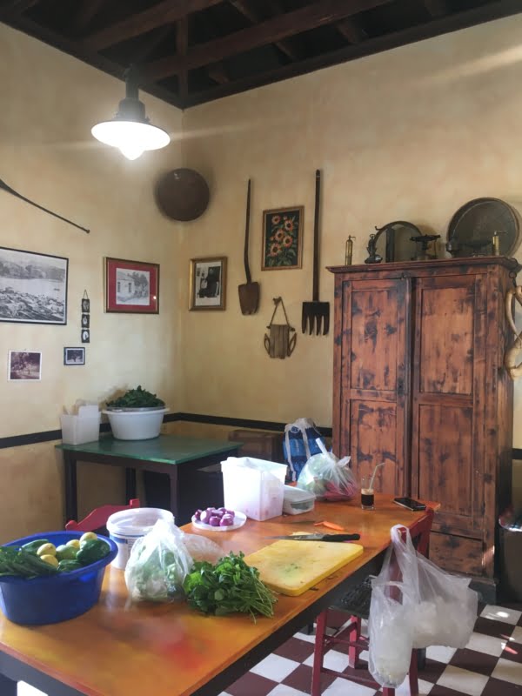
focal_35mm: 29
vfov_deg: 61.7
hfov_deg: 48.2
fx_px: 583
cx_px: 261
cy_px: 348
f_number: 2.2
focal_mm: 4.2
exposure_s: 1/33
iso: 100
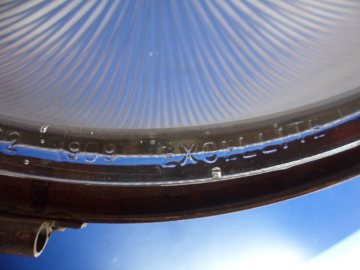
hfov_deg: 67.3
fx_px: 270
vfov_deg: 53.1
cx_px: 180
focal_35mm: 26
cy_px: 135
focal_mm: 4.9
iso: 400
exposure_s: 1/30
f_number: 3.3
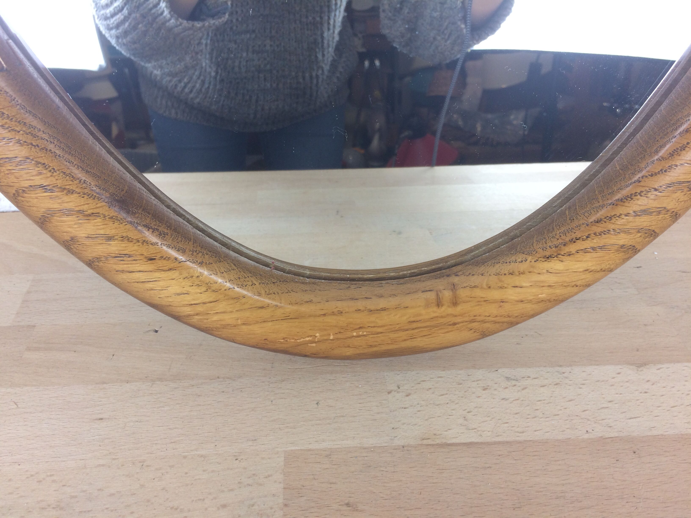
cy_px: 259
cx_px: 346
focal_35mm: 29
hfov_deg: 61.7
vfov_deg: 48.2
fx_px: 579
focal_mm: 4.15
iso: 50
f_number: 2.2
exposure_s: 1/33
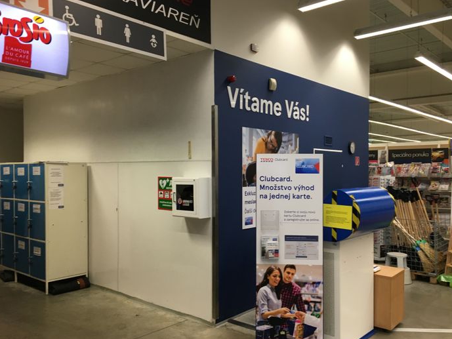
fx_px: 418
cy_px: 176
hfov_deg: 56.7
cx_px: 245
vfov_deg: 44.2
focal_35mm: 32
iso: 64
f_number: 2.2
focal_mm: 4.15
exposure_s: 1/33
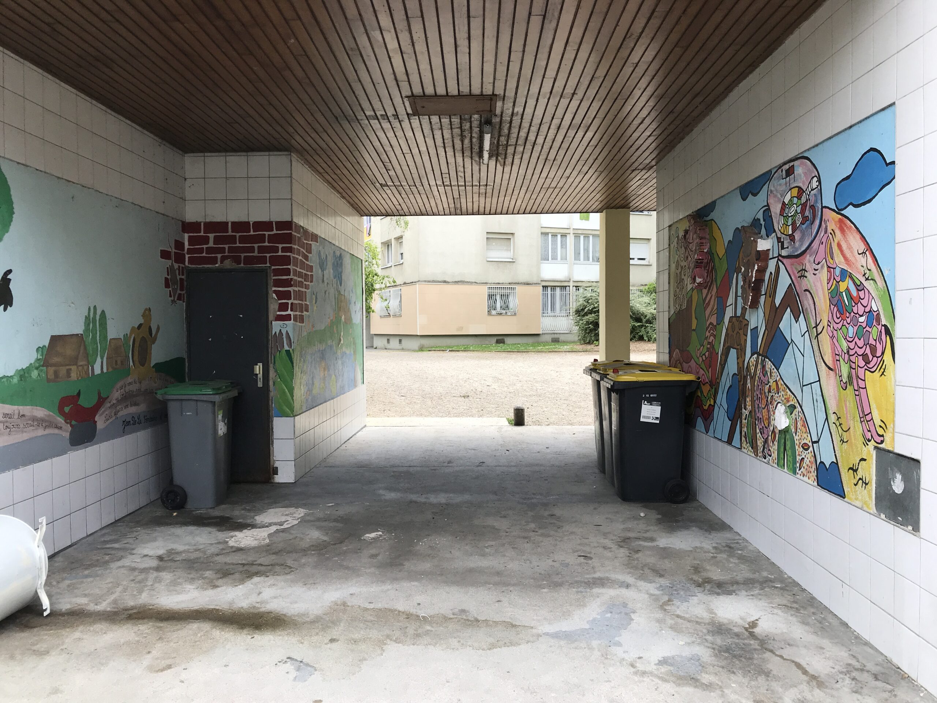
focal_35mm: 28
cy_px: 352
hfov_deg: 63.4
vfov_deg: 49.7
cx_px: 468
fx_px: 758
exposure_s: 1/458
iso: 20
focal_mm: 3.99
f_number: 1.8
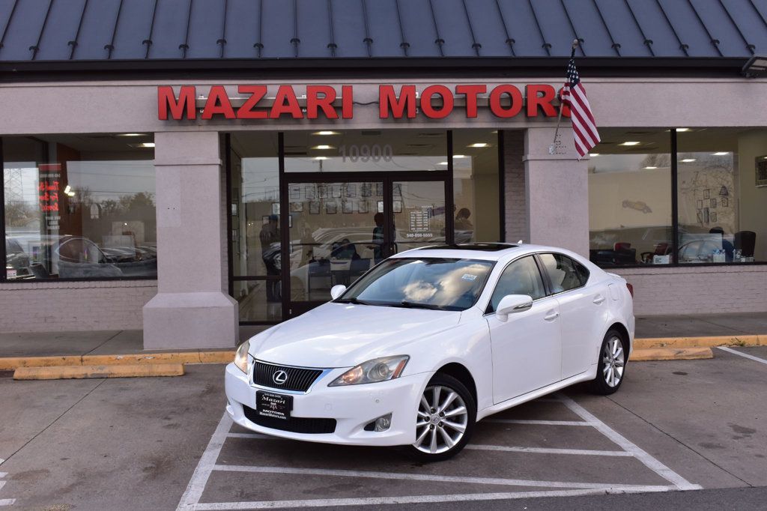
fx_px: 894
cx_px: 384
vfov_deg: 31.9
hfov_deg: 46.4
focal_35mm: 42
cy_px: 256
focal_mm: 28
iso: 400
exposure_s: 1/125
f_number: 9
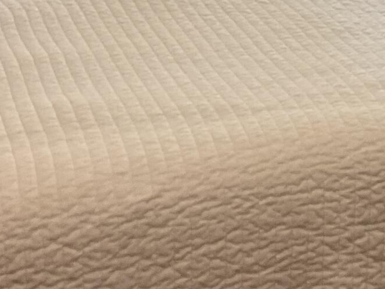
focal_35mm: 131
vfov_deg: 10.9
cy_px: -147
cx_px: 416
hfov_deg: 14.7
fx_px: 1457
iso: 125
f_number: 1.8
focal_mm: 3
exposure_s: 1/60
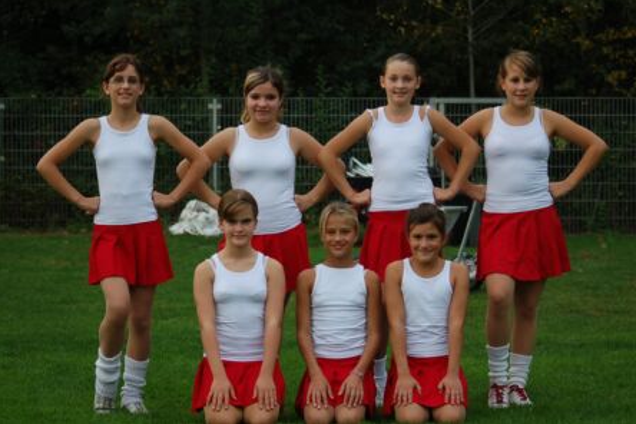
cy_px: 211
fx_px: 1890
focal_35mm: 107
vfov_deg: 12.8
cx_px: 322
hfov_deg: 19.1
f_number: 4
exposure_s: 1/1000
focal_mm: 70
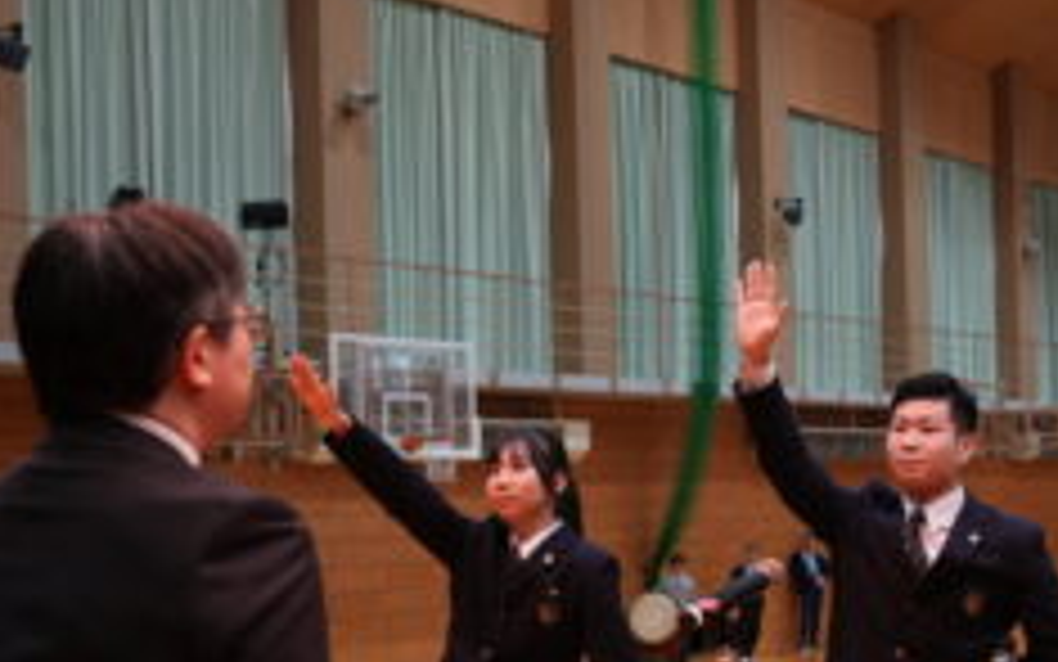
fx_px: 1875
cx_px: 941
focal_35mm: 65
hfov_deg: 30.2
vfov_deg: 20.0
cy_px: 444
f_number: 4
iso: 320
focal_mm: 30
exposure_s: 1/30
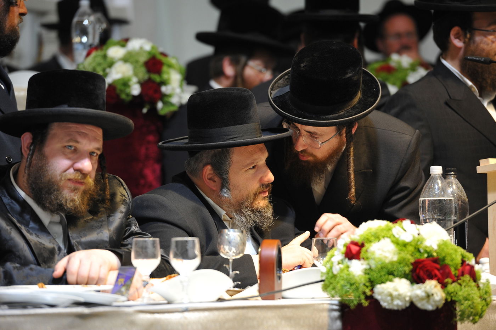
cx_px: 248
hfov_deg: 10.3
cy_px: 165
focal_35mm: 200
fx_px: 2753
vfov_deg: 6.9
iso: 1000
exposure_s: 1/125
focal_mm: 200
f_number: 3.5
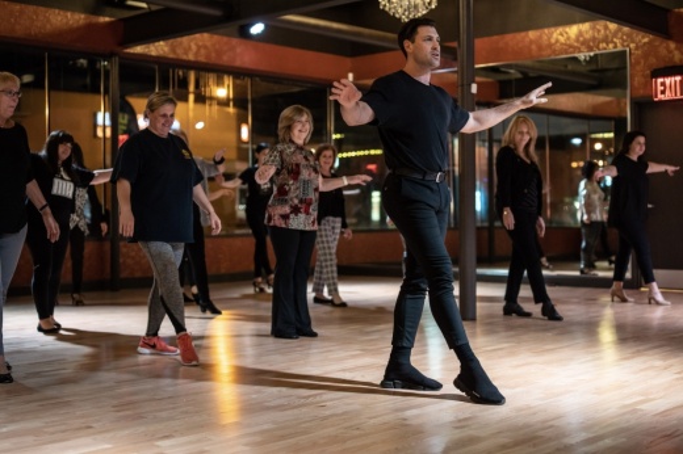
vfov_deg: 27.0
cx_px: 342
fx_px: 948
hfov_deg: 39.6
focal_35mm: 50
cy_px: 227
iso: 2000
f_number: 2.2
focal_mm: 50
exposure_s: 1/320
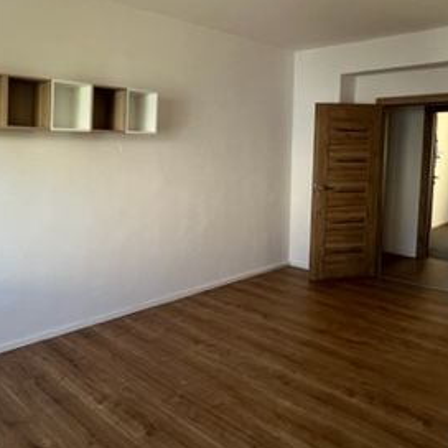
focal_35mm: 27
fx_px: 395
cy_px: 166
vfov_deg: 58.3
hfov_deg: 53.7
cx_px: 69
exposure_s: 1/99
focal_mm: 1.57
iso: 64
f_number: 1.8
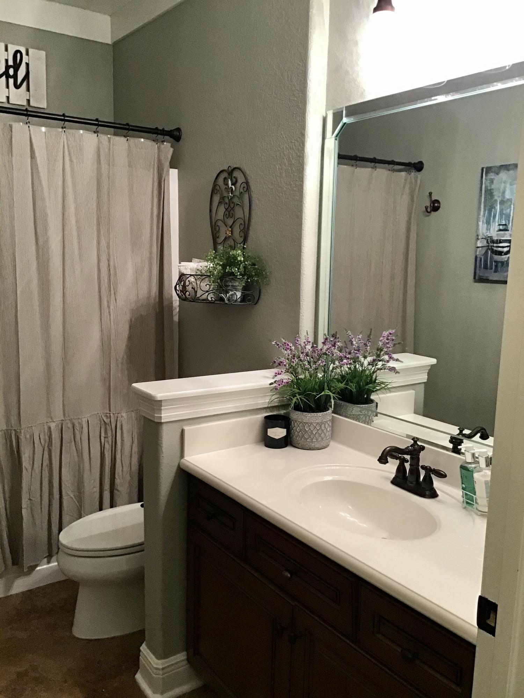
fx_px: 626
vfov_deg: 58.4
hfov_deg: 45.4
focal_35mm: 31
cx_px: 262
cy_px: 349
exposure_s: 1/30
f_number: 2.4
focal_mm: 3.3
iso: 160
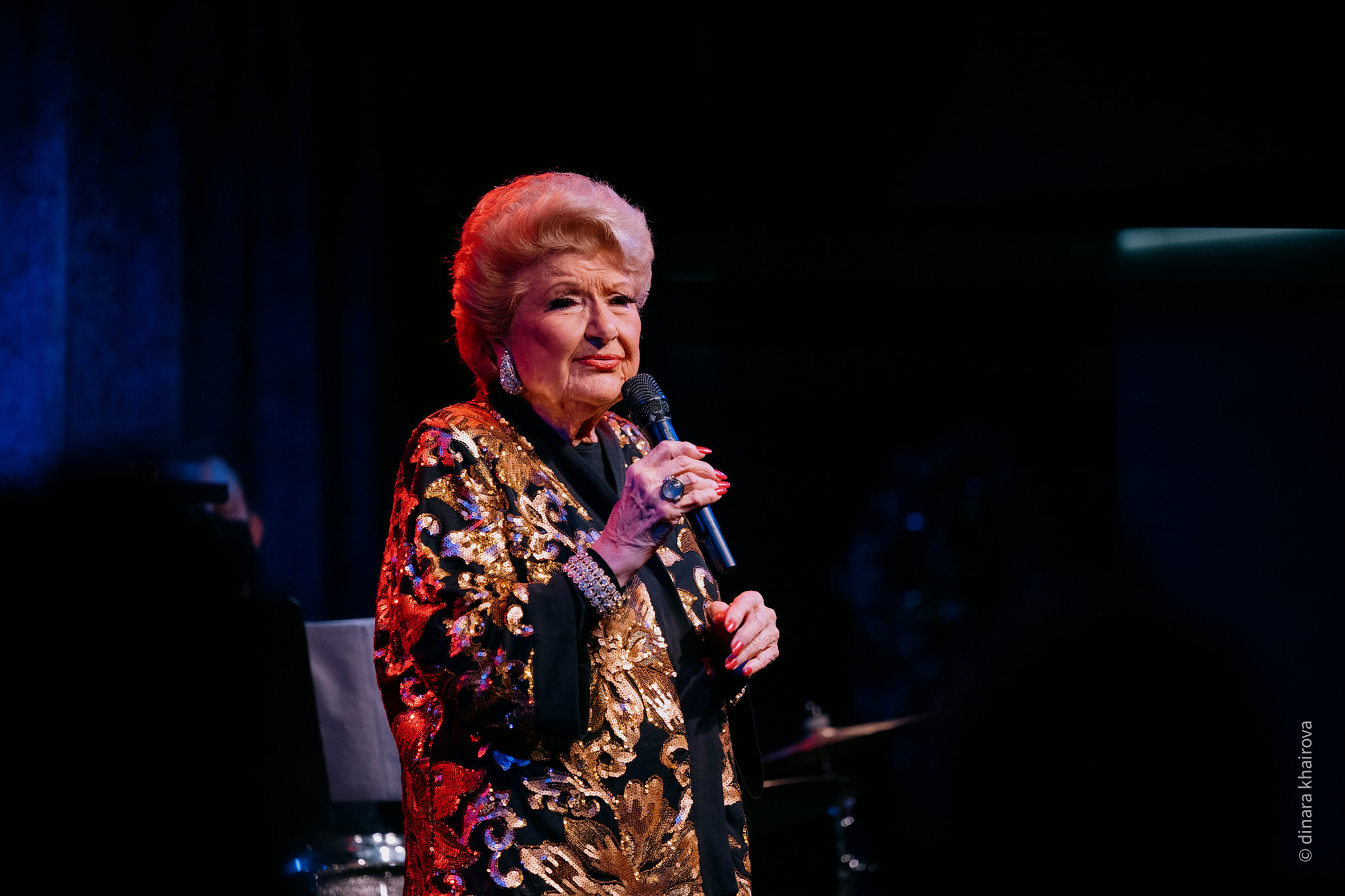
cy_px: 448
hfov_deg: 13.3
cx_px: 672
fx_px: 5790
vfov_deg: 8.9
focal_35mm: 155
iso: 1000
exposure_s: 1/320
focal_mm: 155
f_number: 2.8
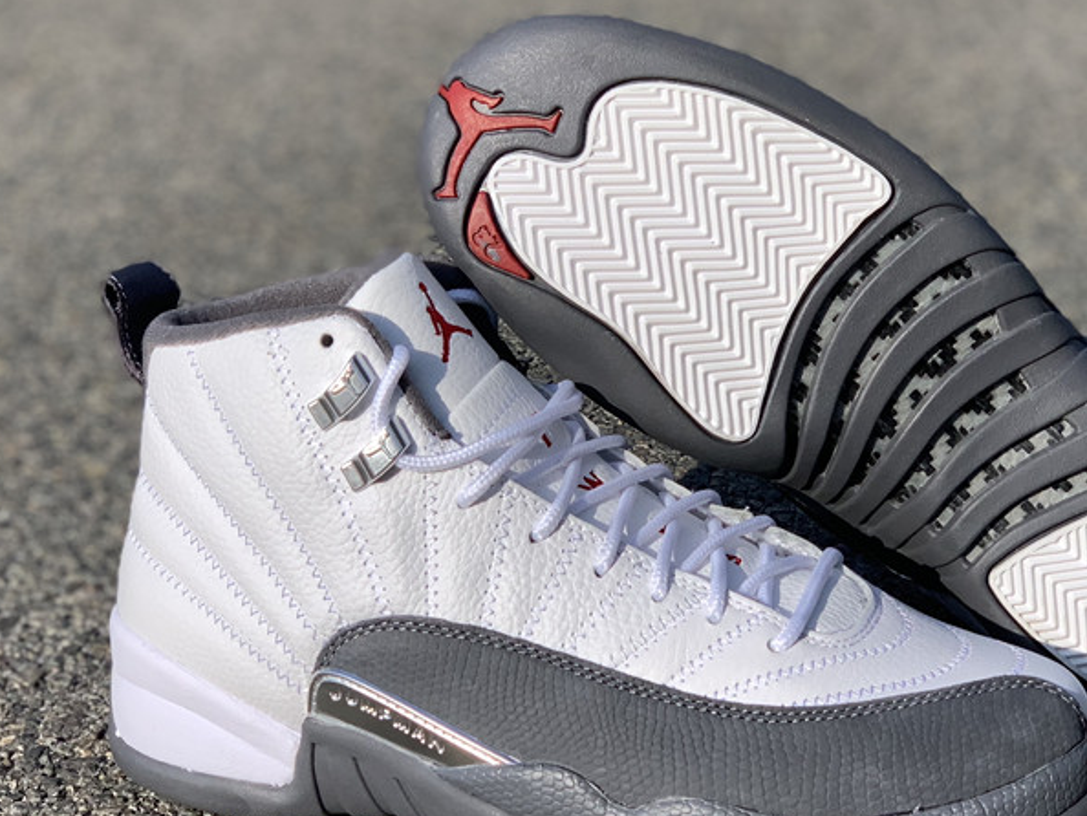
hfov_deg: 27.7
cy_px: 450
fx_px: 2199
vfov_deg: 21.0
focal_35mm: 70
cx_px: 677
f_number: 2.4
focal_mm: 6
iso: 16
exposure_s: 1/1597
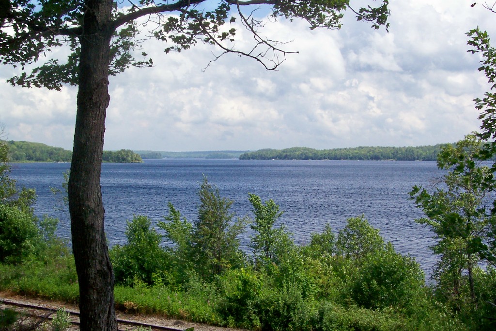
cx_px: 248
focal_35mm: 51
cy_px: 166
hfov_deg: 38.9
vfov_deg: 26.5
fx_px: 702
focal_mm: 10.7
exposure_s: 1/500
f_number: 5.6
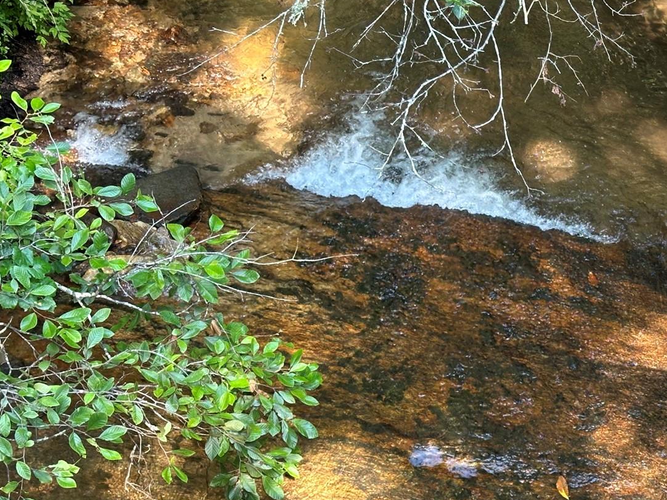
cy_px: 371
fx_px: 1753
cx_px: 543
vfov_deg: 16.2
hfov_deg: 21.3
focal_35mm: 91
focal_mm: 6.86
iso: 80
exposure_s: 1/103
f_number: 1.78
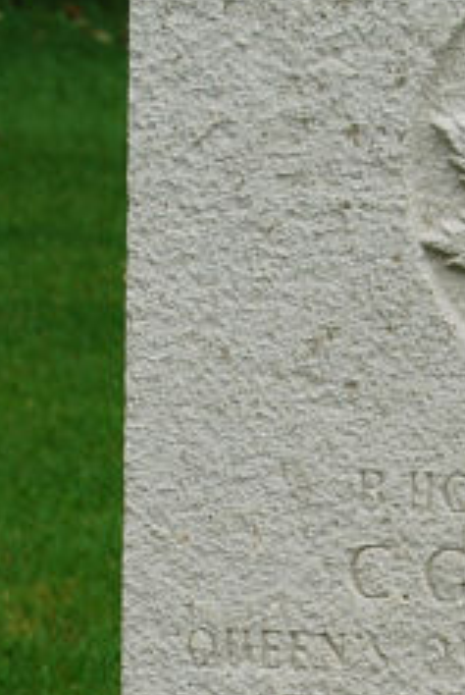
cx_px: 609
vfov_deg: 8.8
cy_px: 1019
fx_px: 4404
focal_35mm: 228
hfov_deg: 6.0
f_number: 7.1
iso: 200
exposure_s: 1/200
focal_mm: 40
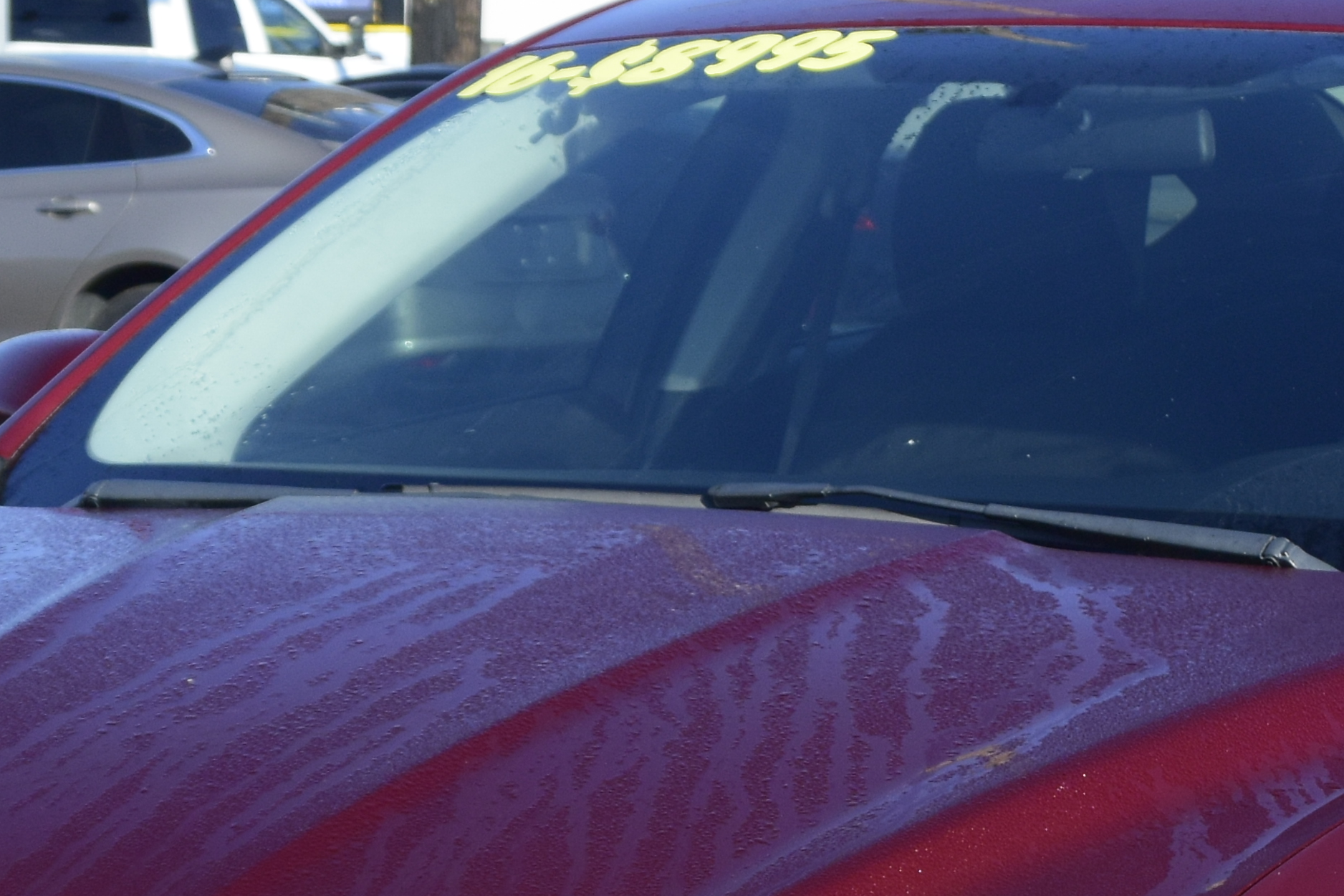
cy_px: 1077
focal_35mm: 159
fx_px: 5935
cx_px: 914
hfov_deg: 12.9
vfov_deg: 8.5
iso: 160
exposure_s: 1/500
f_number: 4.8
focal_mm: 21.4
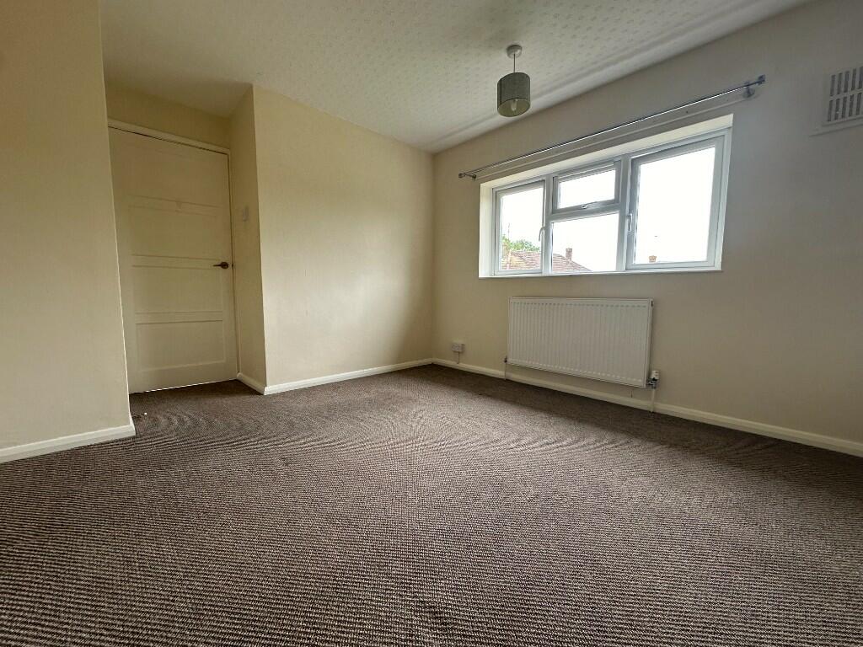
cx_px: 432
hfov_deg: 102.1
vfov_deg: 85.7
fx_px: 349
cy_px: 324
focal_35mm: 14
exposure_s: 1/99
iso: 80
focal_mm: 2.22
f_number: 2.2
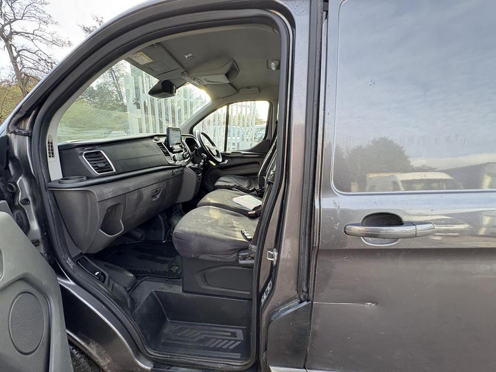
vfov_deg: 85.7
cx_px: 248
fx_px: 201
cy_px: 186
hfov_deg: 102.1
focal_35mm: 14
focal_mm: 2.22
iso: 80
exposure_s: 1/99
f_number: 2.2
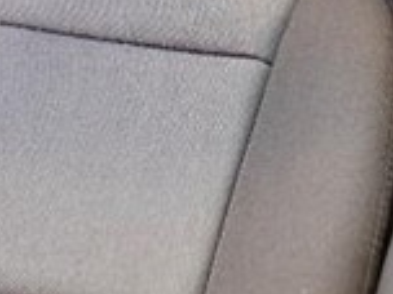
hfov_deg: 13.9
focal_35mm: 142
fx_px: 1612
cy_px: -395
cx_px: 189
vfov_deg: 9.4
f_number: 1.9
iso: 40
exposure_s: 1/60.2
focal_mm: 3.58
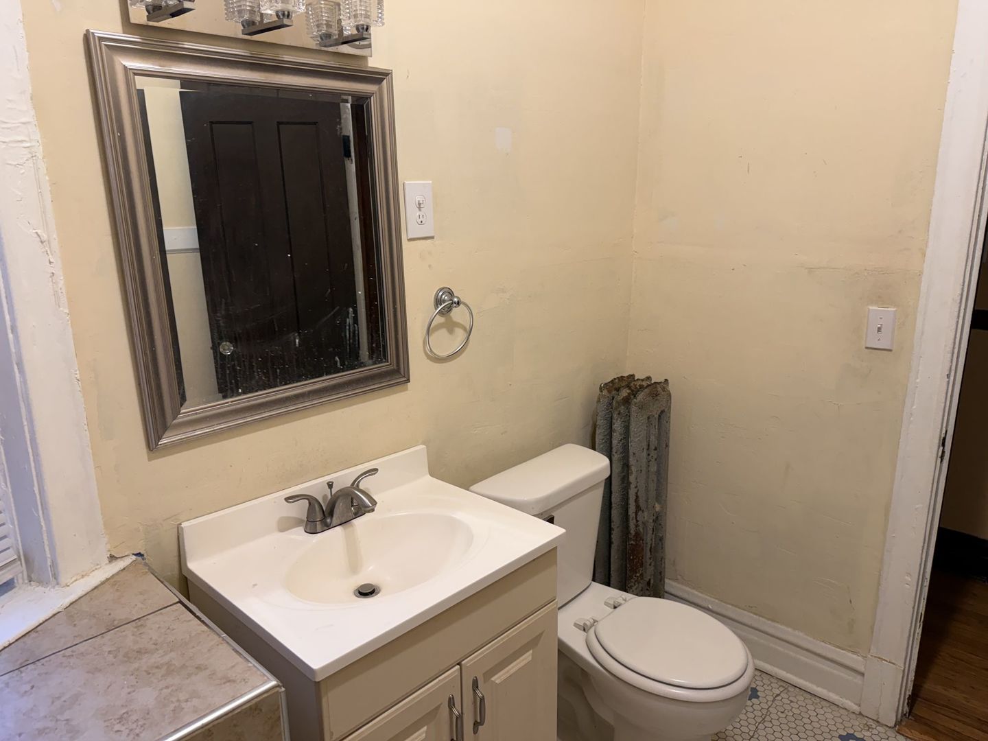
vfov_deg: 56.8
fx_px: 685
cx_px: 494
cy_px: 370
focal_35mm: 24
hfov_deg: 71.6
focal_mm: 6.76
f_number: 1.78
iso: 160
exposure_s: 1/120
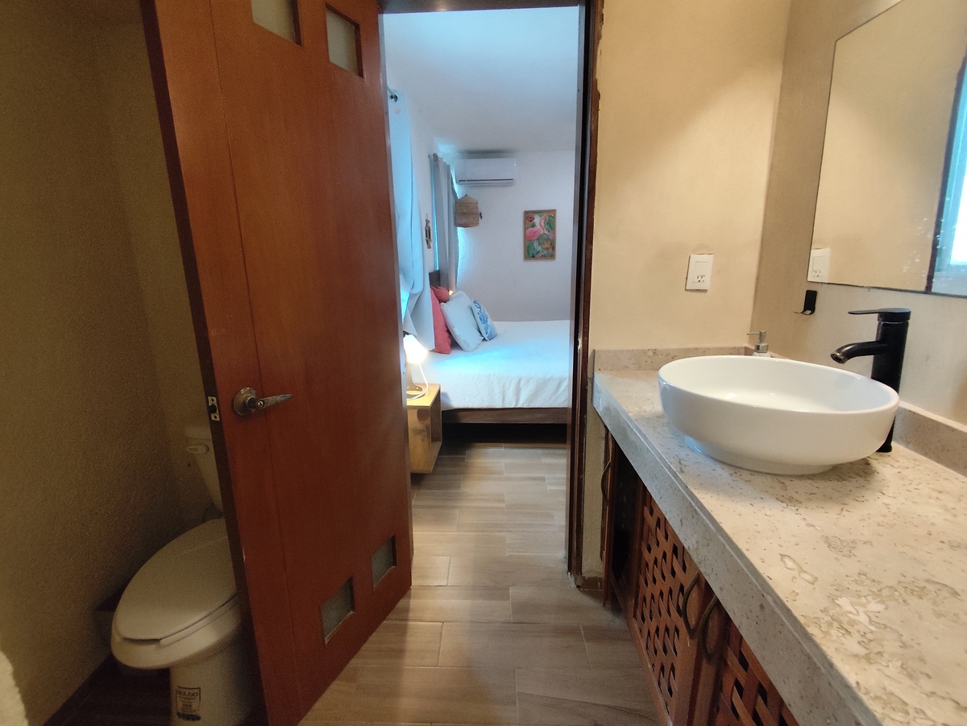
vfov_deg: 78.1
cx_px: 484
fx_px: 447
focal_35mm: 16
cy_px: 363
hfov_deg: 94.5
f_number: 2.2
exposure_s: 1/60
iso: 250
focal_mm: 1.65
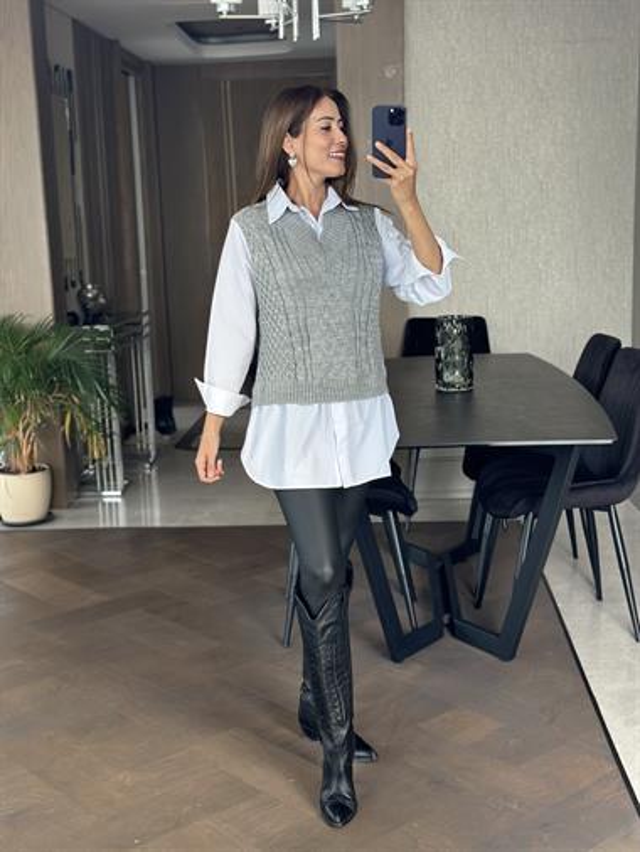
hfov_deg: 30.3
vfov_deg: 39.6
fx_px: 1182
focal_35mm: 48
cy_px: 426
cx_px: 320
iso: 125
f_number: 1.78
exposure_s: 1/60
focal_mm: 6.86
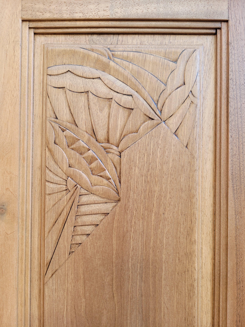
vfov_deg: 67.3
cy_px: 164
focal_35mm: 26
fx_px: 245
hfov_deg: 53.1
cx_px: 122
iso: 125
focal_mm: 5.4
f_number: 1.8
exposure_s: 1/100
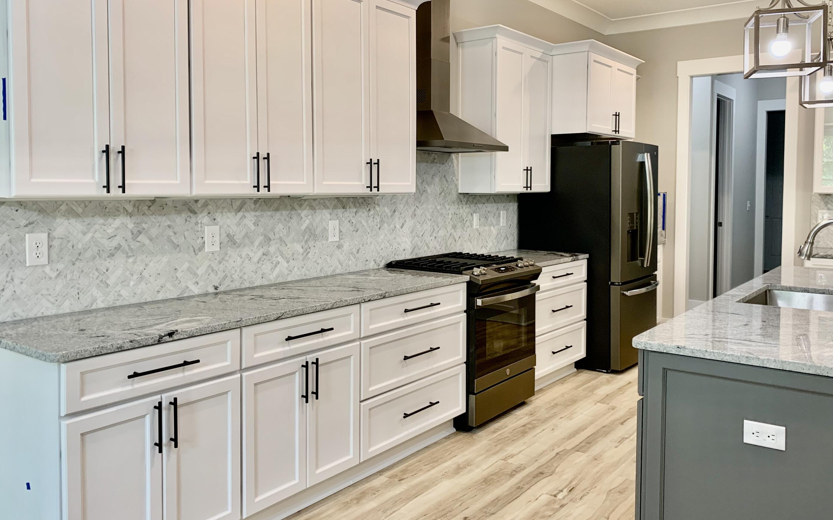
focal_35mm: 30
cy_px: 214
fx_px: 681
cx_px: 408
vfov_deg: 41.7
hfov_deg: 62.9
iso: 64
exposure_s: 1/60
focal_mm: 4.25
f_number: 1.8
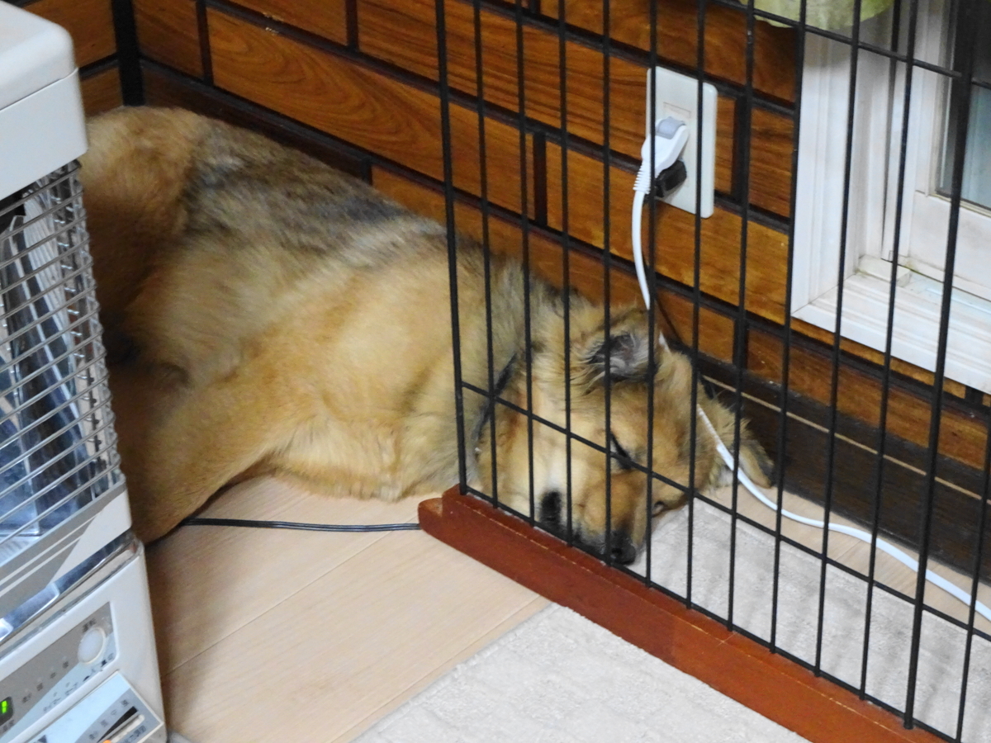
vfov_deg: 19.6
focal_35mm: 75
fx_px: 2147
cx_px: 496
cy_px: 372
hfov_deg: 26.0
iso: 1000
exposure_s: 1/8
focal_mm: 12.87
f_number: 5
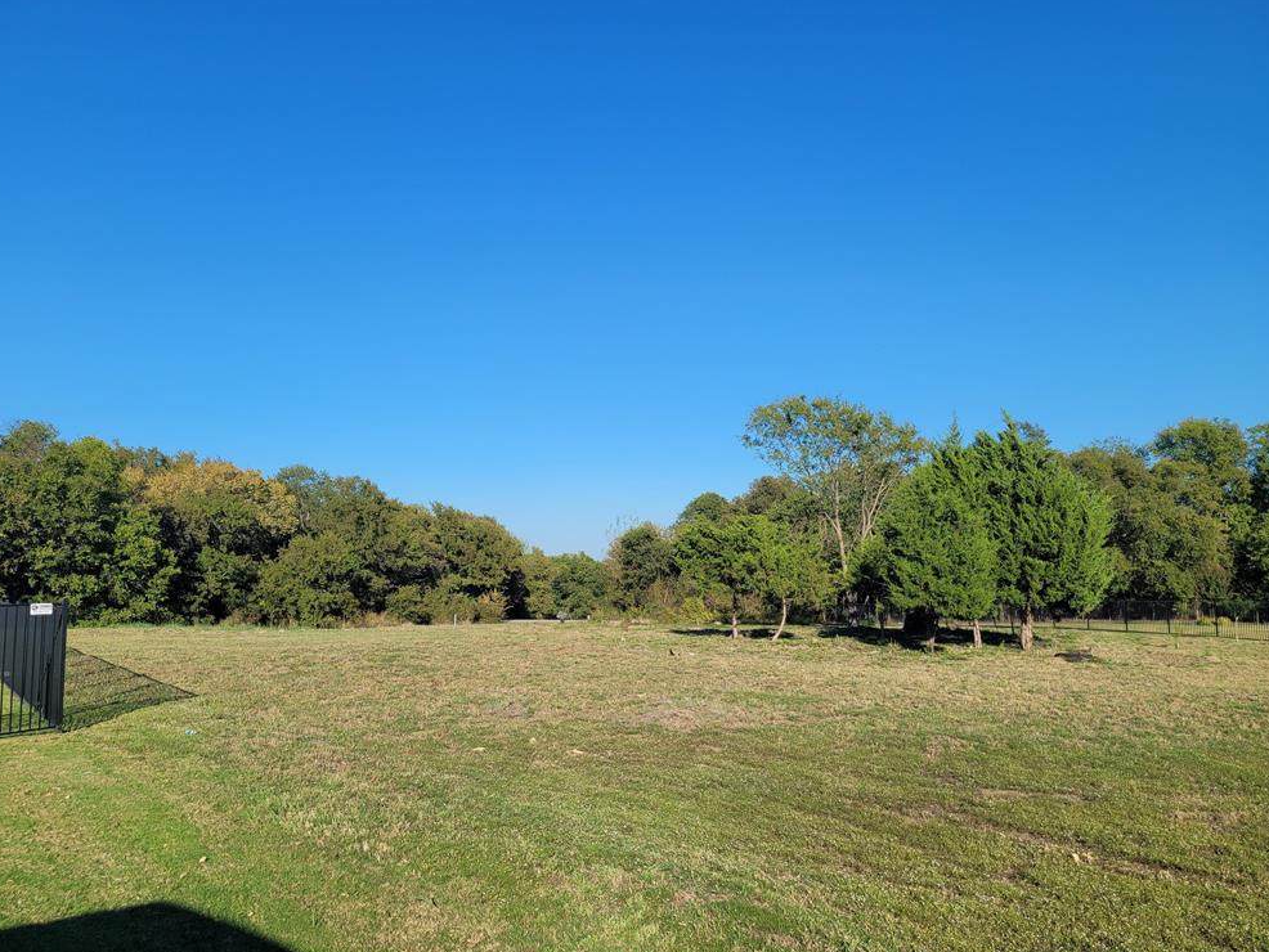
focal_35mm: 27
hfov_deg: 65.3
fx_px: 990
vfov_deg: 51.4
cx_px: 618
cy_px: 467
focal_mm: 5.4
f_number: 1.8
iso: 40
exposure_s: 1/2524
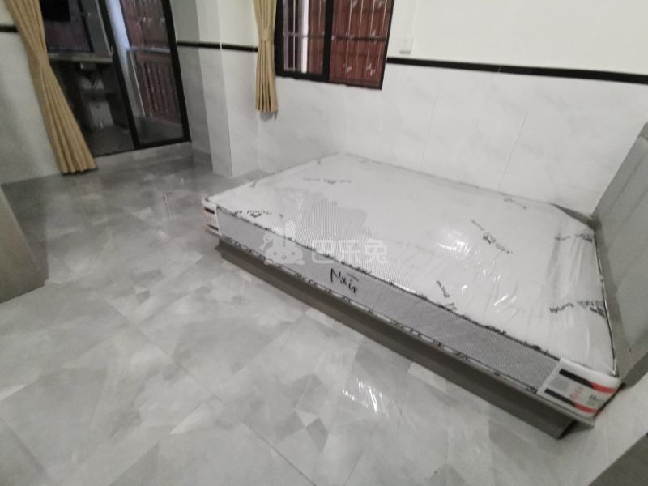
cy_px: 243
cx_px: 324
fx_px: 318
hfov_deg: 91.0
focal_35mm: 17
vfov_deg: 74.7
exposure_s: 1/20
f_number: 2.2
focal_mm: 2.23
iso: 500
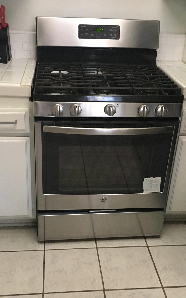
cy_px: 151
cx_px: 90
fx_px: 341
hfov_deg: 30.5
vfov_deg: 47.2
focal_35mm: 42
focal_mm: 4.15
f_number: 2.2
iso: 200
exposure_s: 1/20
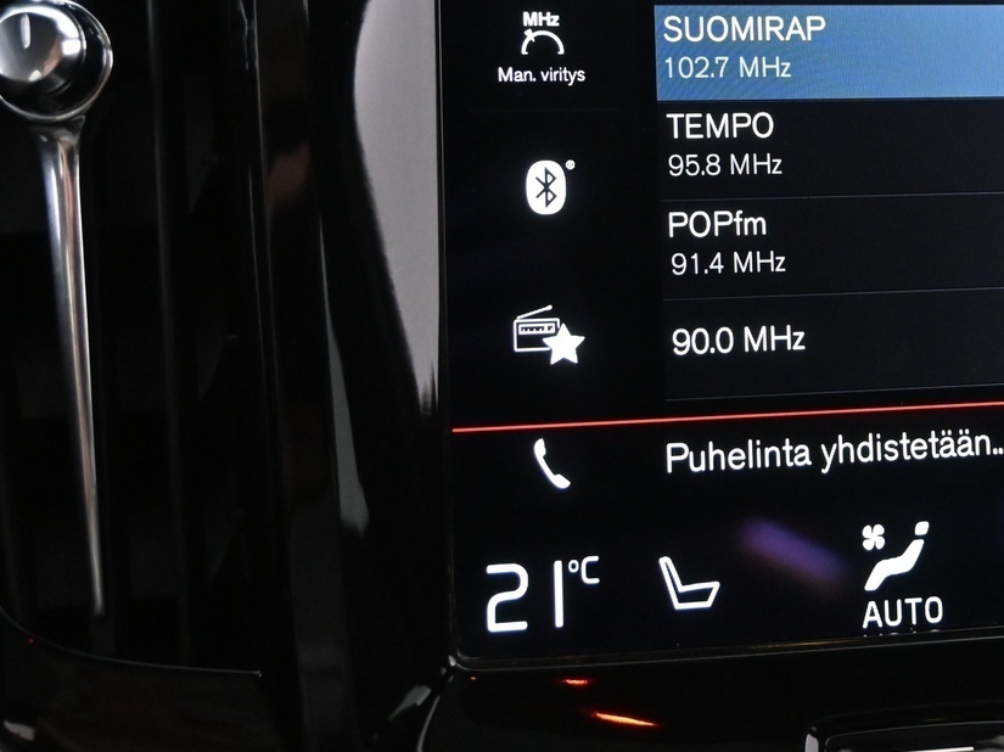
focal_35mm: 68
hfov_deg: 28.0
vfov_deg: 21.2
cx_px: 809
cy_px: 107
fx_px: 1971
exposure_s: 1/50
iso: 3200
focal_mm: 24
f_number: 4.2
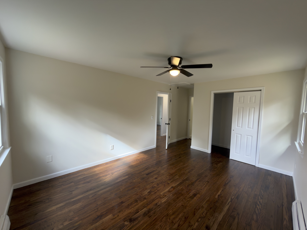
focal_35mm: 14
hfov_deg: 102.1
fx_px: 124
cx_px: 154
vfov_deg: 85.7
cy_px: 115
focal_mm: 2.22
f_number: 2.2
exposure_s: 1/30
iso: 64
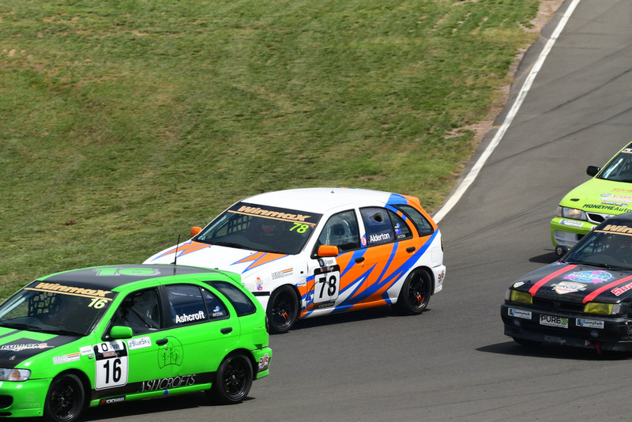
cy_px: 211
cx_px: 316
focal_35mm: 510
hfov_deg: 4.0
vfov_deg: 2.7
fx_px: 8956
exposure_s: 1/640
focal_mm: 340
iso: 250
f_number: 10
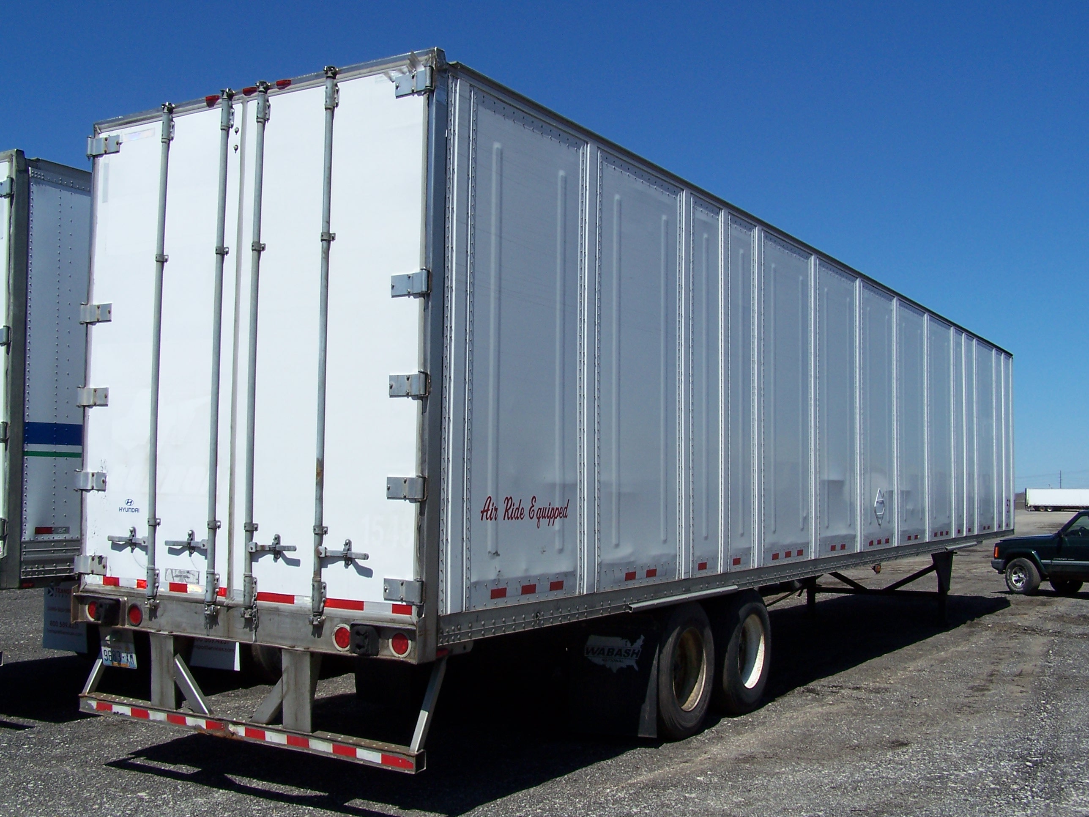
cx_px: 544
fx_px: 1195
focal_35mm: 38
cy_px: 408
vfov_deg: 37.7
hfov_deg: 49.0
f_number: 5.6
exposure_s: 1/500
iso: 80
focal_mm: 6.3
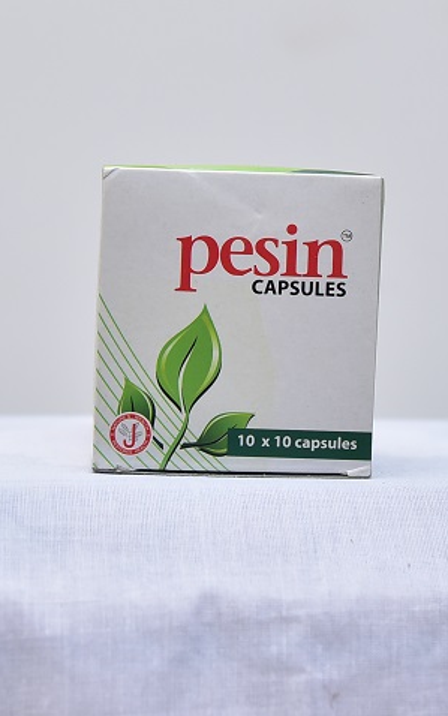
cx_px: 235
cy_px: 334
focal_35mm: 65
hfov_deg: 20.0
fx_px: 1269
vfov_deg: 31.5
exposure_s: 1/125
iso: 1250
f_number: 4
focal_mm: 58
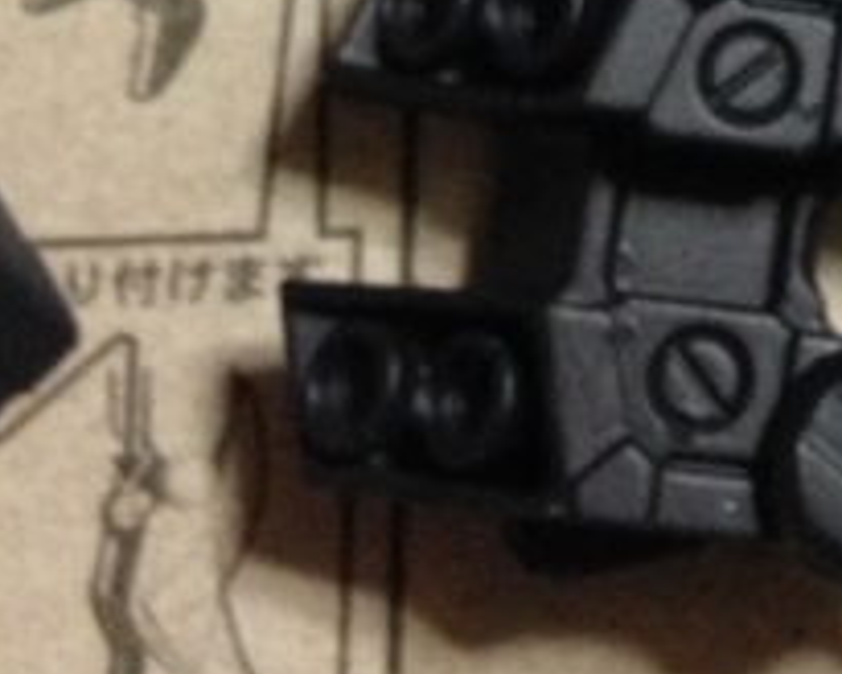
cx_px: 1306
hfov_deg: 11.4
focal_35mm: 161
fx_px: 4012
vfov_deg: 8.9
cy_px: -785
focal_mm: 4.12
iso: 200
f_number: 2.4
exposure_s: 1/20
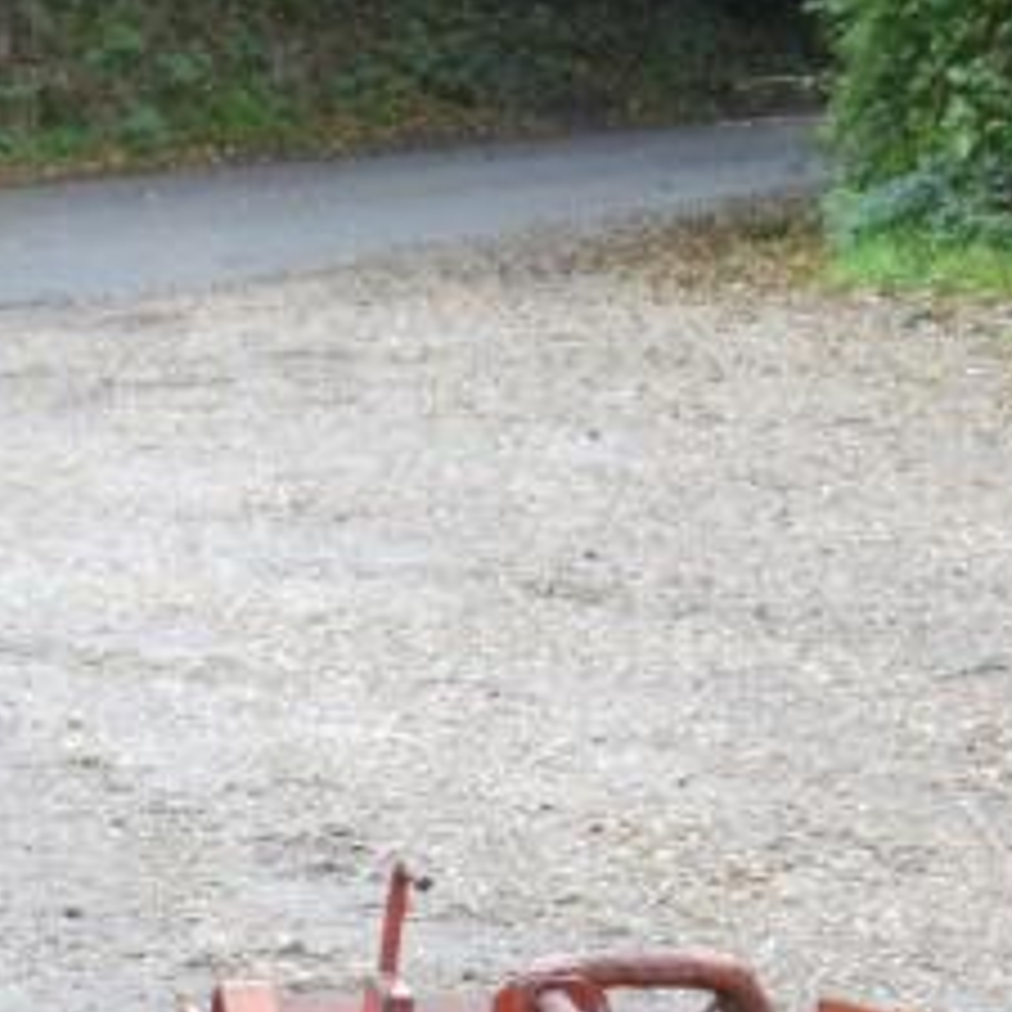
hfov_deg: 11.8
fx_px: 4531
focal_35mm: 137
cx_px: -796
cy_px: 1349
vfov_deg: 12.3
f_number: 3.9
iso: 160
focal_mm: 17
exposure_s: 1/80
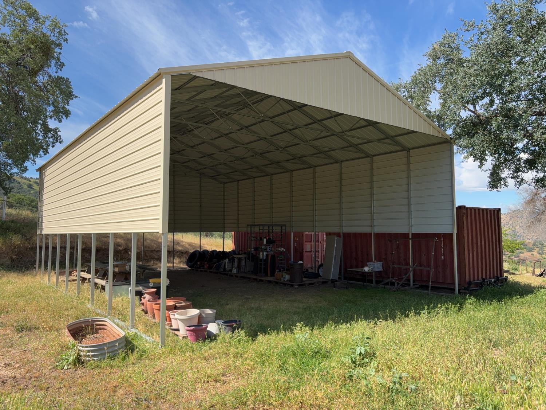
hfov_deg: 67.3
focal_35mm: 26
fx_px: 410
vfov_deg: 53.1
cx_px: 273
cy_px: 205
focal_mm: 5.96
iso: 50
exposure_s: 1/2075
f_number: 1.6
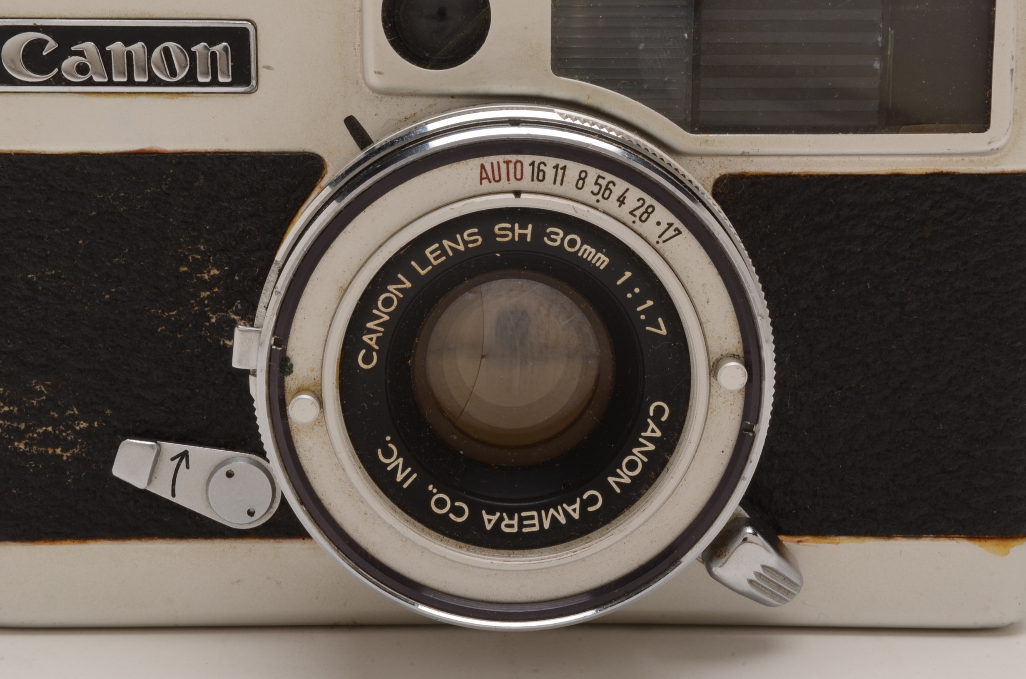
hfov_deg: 28.1
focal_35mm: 72
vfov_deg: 18.8
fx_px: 2048
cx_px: 513
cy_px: 340
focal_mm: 48
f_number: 36
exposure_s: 1/160
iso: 100
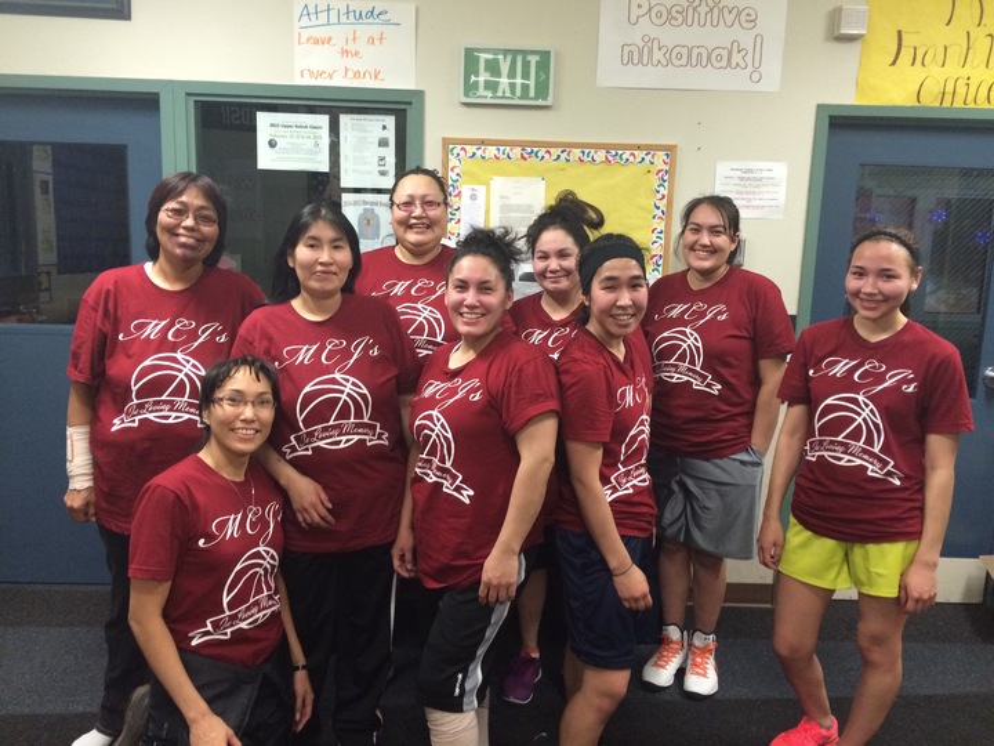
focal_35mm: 29
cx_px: 497
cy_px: 373
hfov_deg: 61.7
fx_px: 833
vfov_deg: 48.2
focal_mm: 4.15
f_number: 2.2
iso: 250
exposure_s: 1/17
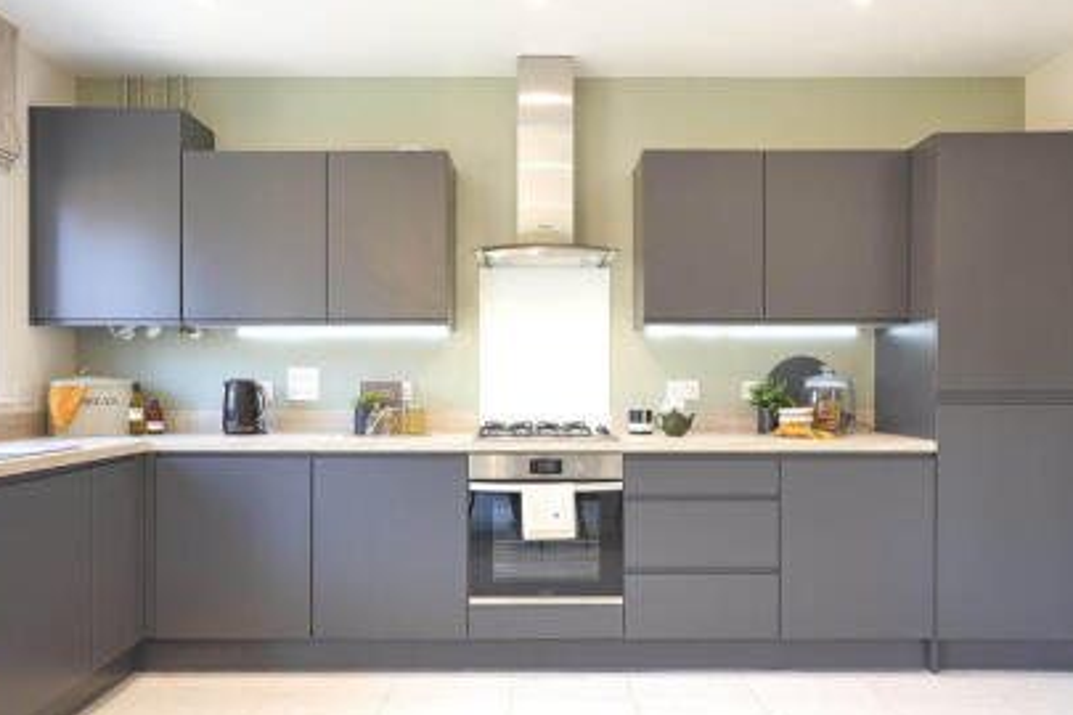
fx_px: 805
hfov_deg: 67.4
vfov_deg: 47.9
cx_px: 554
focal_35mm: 27
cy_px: 388
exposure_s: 1/5
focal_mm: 23
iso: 100
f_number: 10
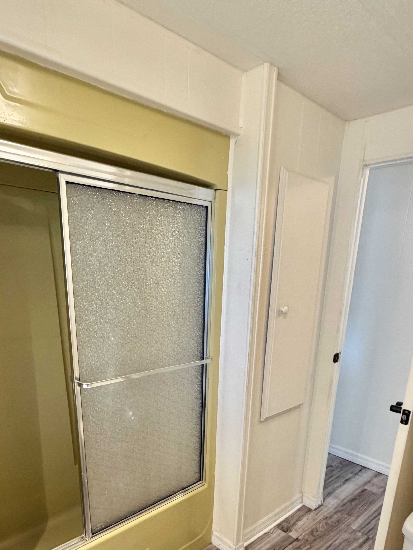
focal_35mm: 24
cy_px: 382
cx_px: 200
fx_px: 382
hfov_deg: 56.8
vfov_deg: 68.8
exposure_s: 1/60
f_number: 2.2
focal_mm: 2.22
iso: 250
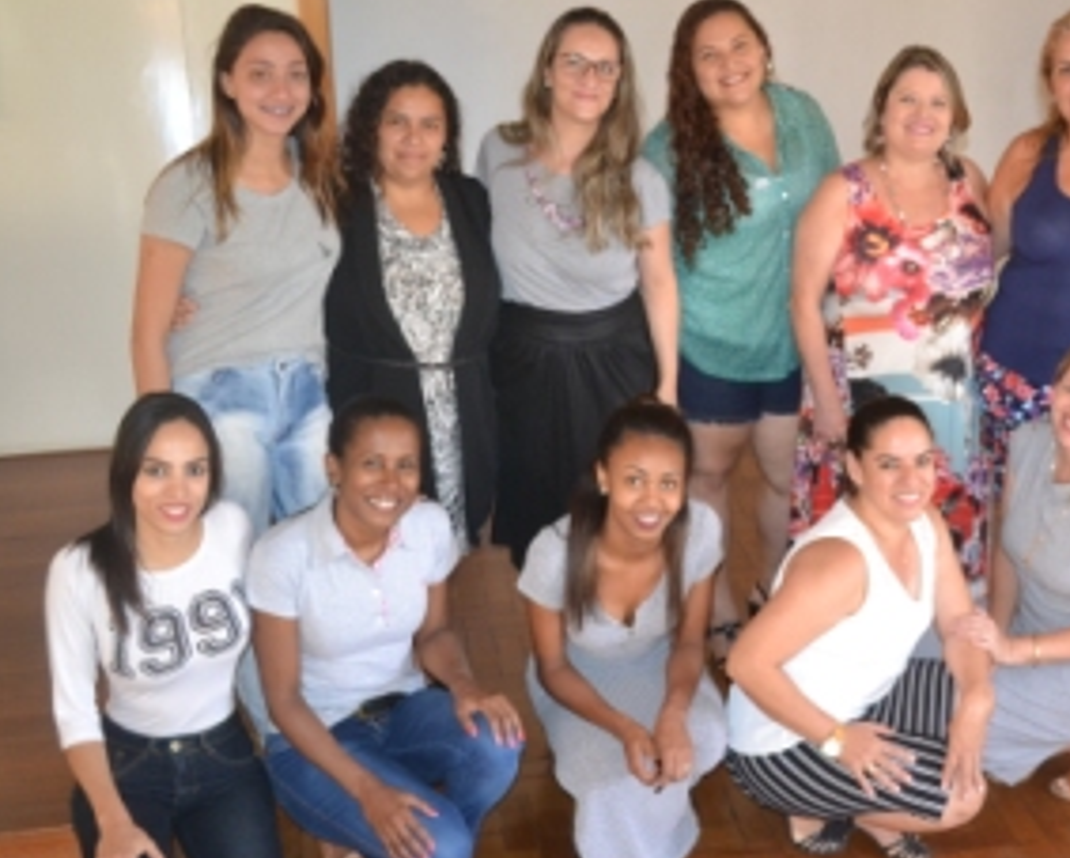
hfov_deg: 37.2
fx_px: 1553
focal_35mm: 49
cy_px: 437
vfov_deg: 30.9
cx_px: 783
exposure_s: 1/60
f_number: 4
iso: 1400
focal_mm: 22
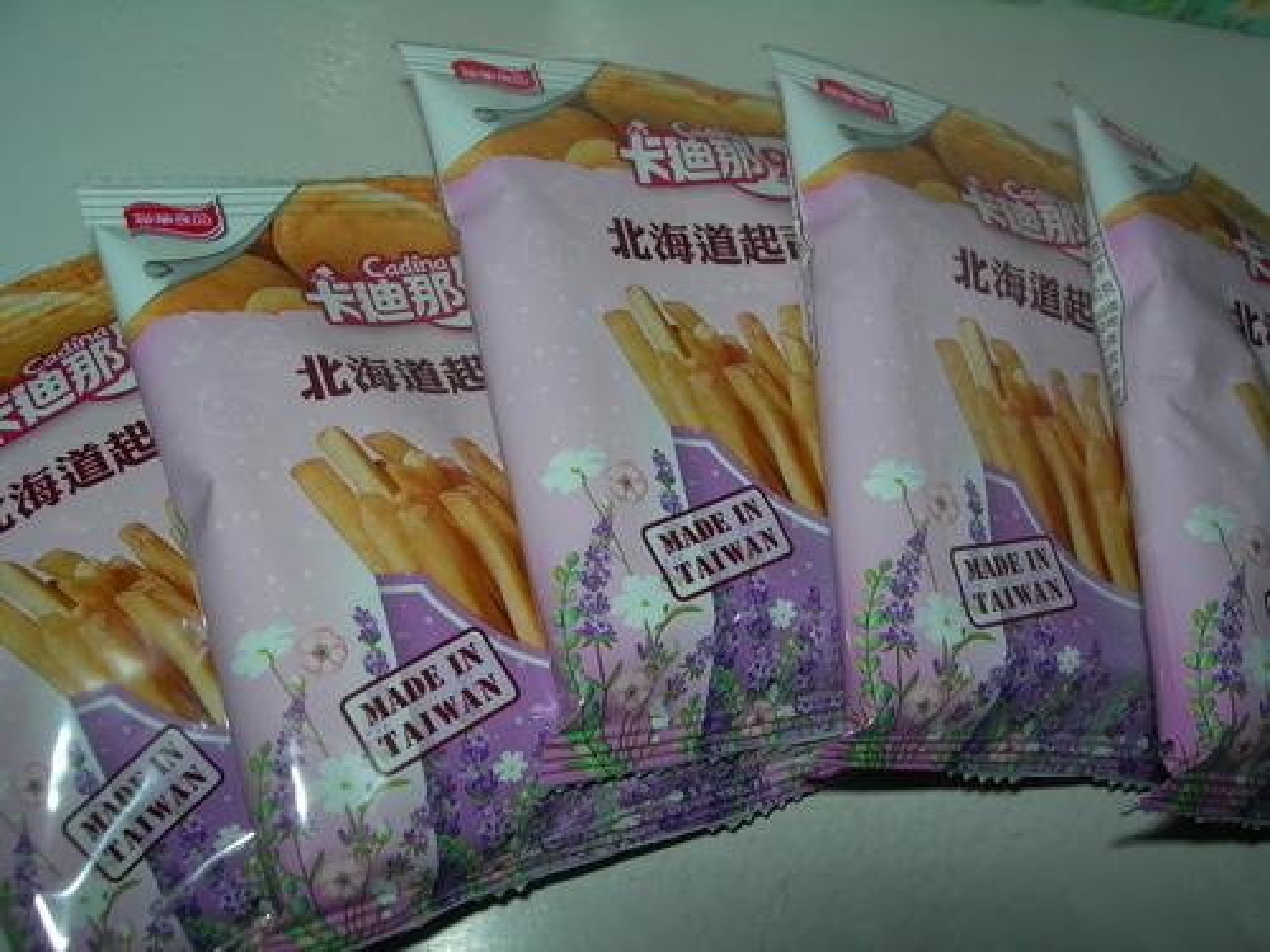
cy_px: 476
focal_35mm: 38
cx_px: 635
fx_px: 1394
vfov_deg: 37.7
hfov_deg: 49.0
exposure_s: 1/60.1
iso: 50
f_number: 4.8
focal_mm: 7.8
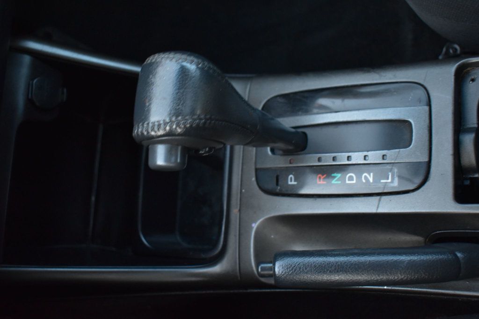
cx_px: 240
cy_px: 160
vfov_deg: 33.0
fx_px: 539
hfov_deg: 47.9
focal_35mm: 40
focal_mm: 27
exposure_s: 1/13
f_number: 4
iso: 1600
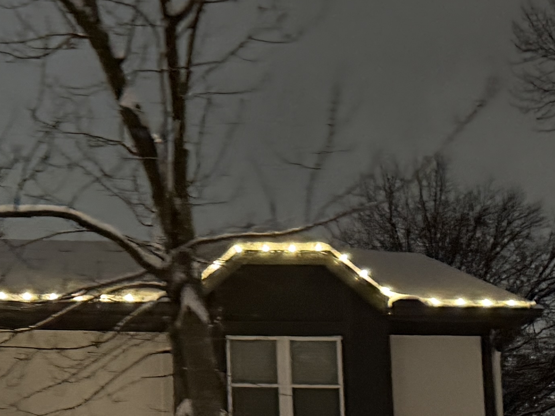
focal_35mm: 99
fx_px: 1587
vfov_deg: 14.8
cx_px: -169
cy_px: 342
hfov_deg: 18.4
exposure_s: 1/30
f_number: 1.78
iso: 1250
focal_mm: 6.76
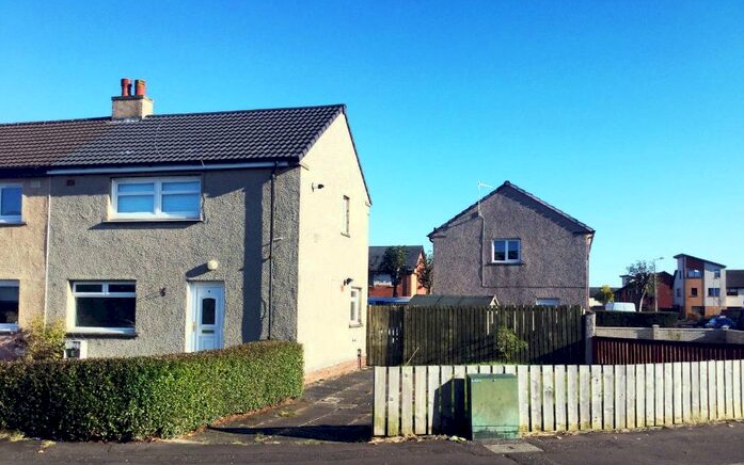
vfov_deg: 38.2
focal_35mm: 33
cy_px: 270
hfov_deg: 58.1
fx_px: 669
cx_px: 373
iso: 25
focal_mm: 3.3
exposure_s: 1/1164
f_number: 2.4
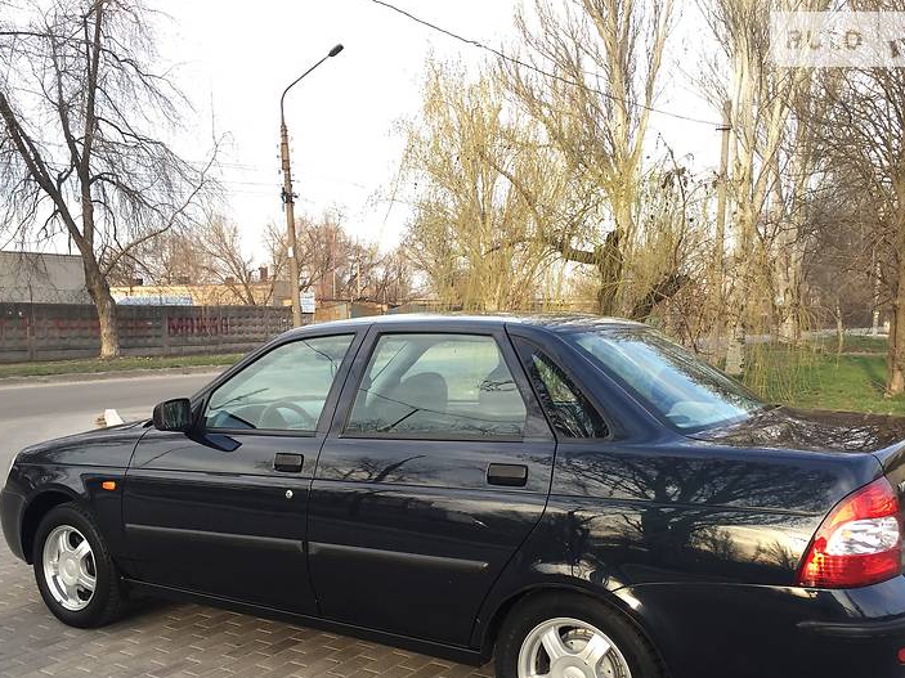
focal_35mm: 33
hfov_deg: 55.4
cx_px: 460
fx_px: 863
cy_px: 382
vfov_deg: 42.8
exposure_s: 1/108
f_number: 2.2
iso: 32
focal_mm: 4.2
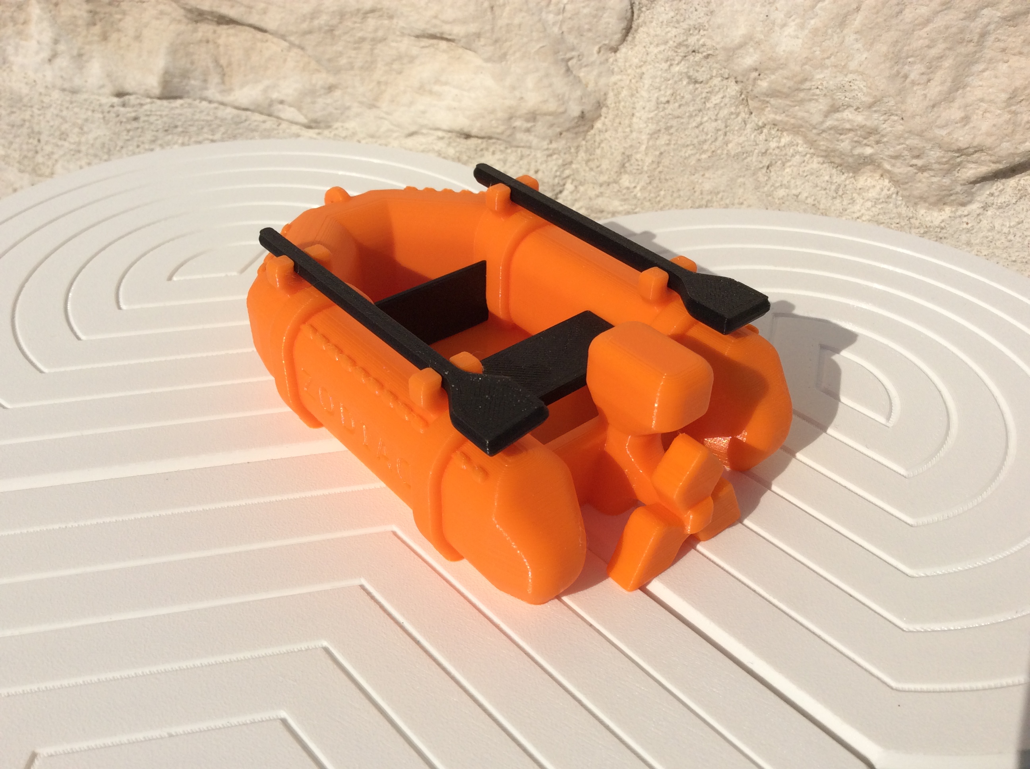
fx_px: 951
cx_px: 515
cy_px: 384
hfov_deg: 56.9
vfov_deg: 44.1
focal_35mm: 32
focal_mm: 3.3
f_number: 2.4
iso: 32
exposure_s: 1/4785
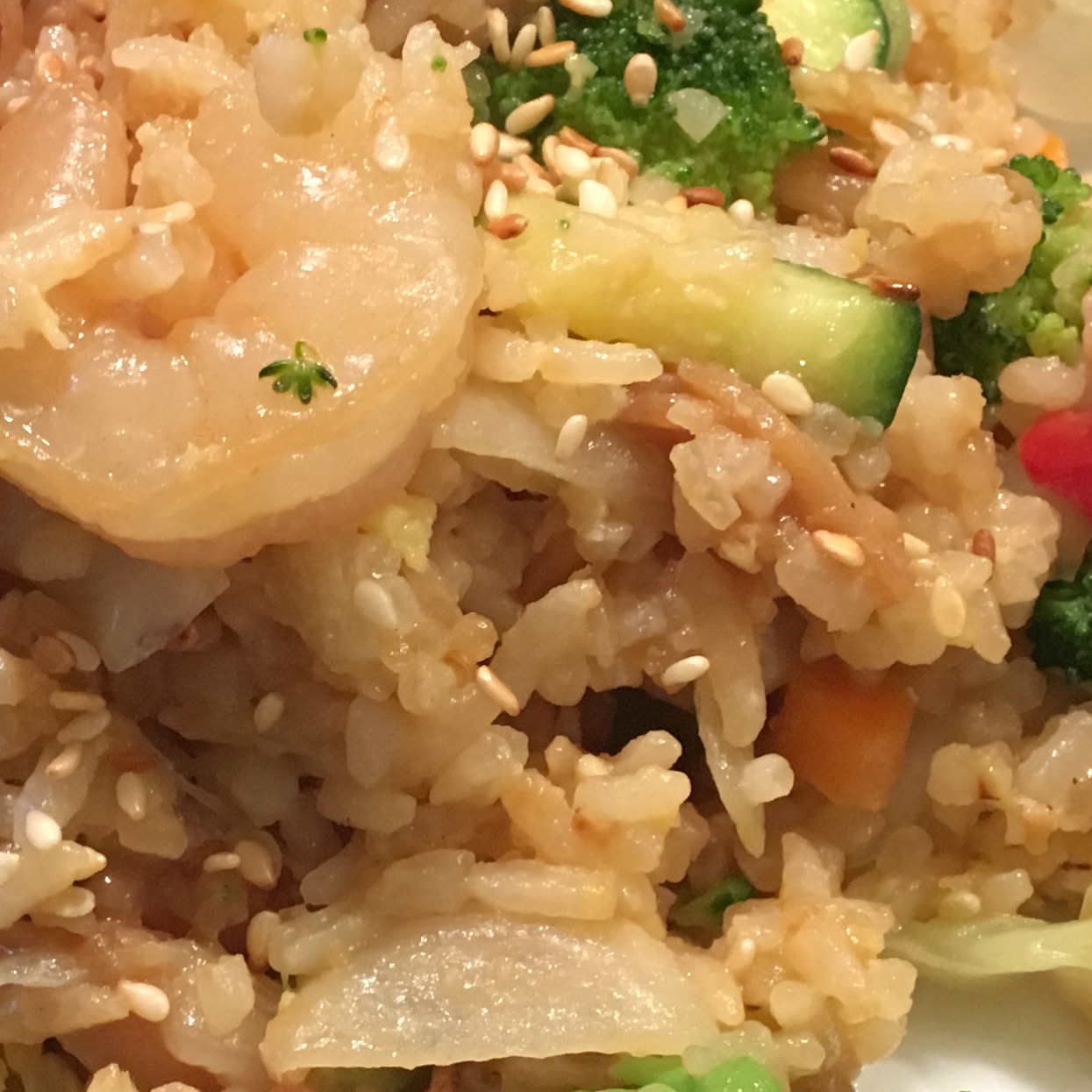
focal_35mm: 83
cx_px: 344
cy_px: 587
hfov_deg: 20.8
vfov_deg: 20.9
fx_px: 2962
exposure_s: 1/17
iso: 200
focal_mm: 4.15
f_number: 2.2
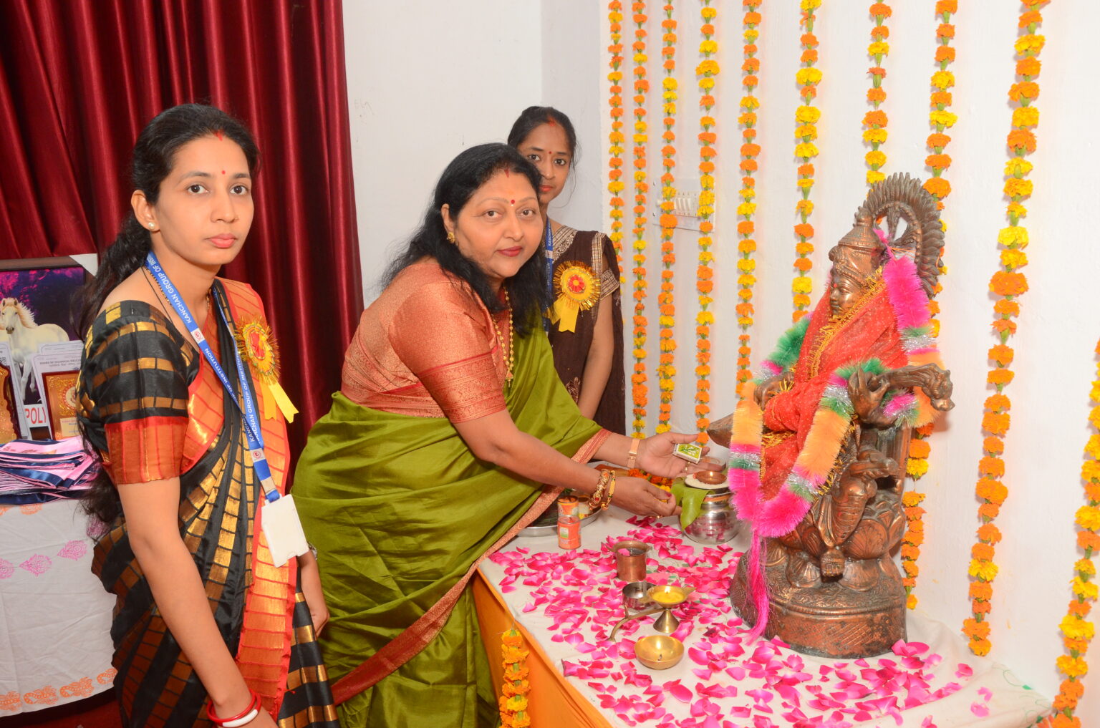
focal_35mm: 32
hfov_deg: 59.6
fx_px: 960
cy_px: 364
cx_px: 550
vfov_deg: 41.5
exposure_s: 1/125
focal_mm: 21
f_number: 7.1
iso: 800
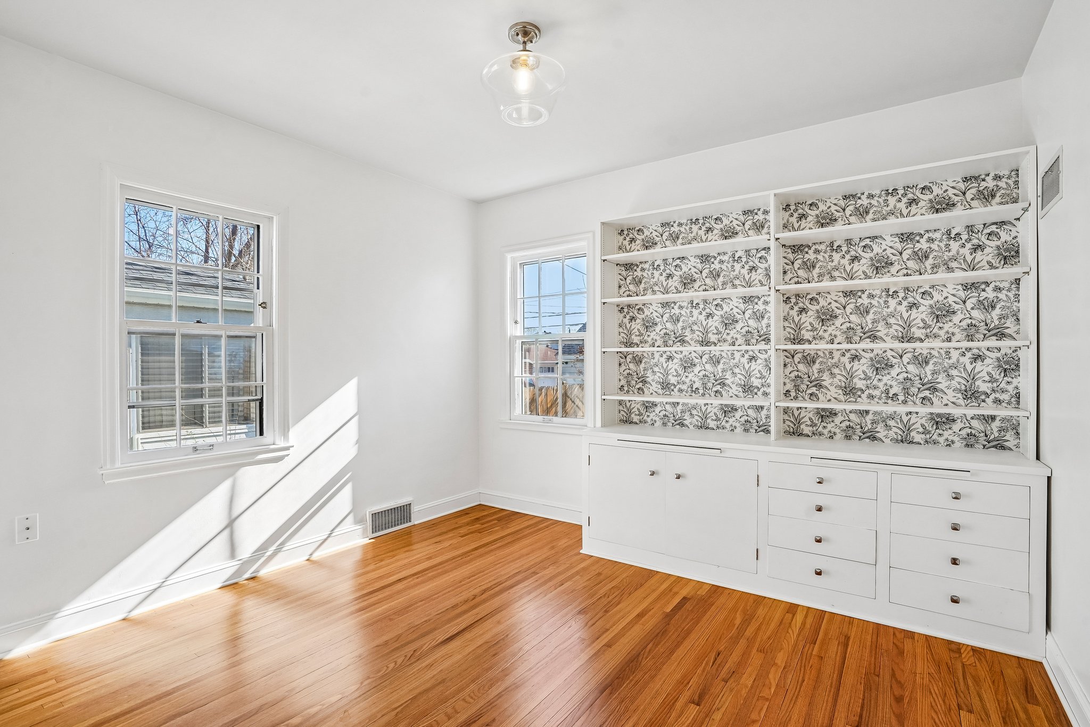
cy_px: 364
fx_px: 484
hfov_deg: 96.7
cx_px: 545
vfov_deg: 73.7
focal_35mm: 16
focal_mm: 16
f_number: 8
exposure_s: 1/200
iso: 400
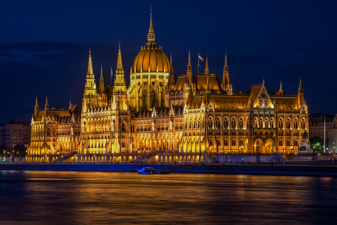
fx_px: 983
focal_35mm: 105
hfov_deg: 19.4
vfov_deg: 13.1
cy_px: 112
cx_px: 168
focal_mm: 105
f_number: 8
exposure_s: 8
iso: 50
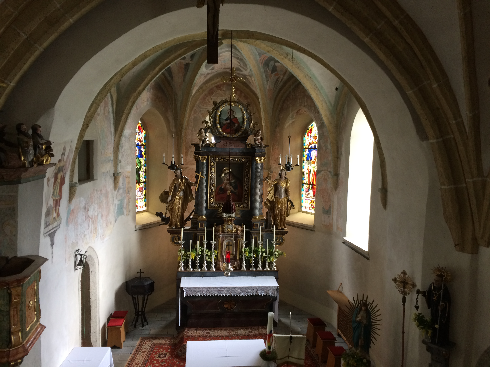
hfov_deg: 61.7
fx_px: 411
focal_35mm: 29
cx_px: 245
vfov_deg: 48.2
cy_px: 184
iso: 160
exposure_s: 1/33
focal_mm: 4.15
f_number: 2.2
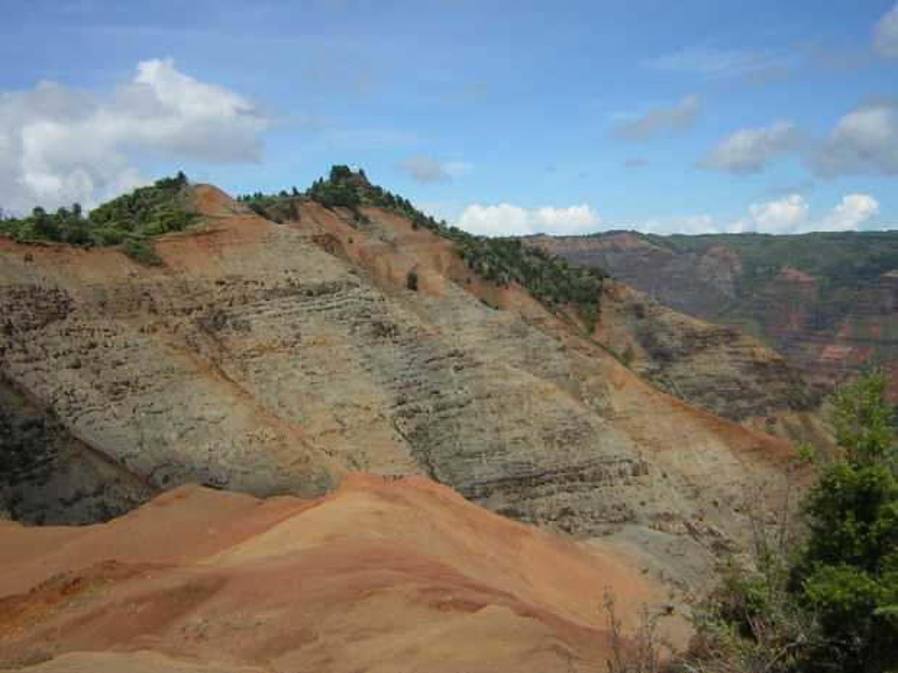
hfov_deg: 51.4
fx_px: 934
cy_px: 336
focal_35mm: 36
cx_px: 449
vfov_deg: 39.7
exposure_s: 1/556
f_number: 5.2
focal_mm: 4.7
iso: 50
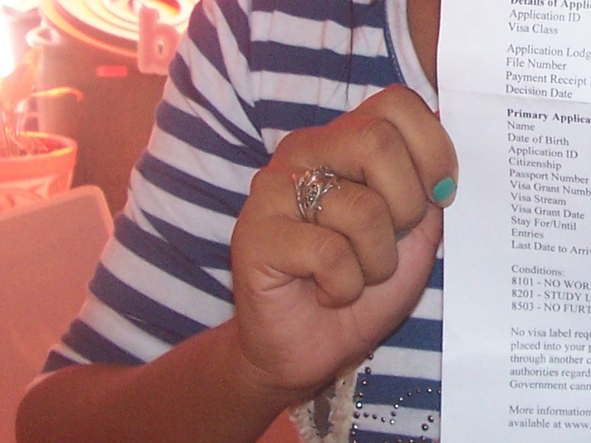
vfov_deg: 13.8
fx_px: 1793
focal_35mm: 105
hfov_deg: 18.2
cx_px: 603
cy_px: -65
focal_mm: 6
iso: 140
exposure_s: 1/60
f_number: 2.8
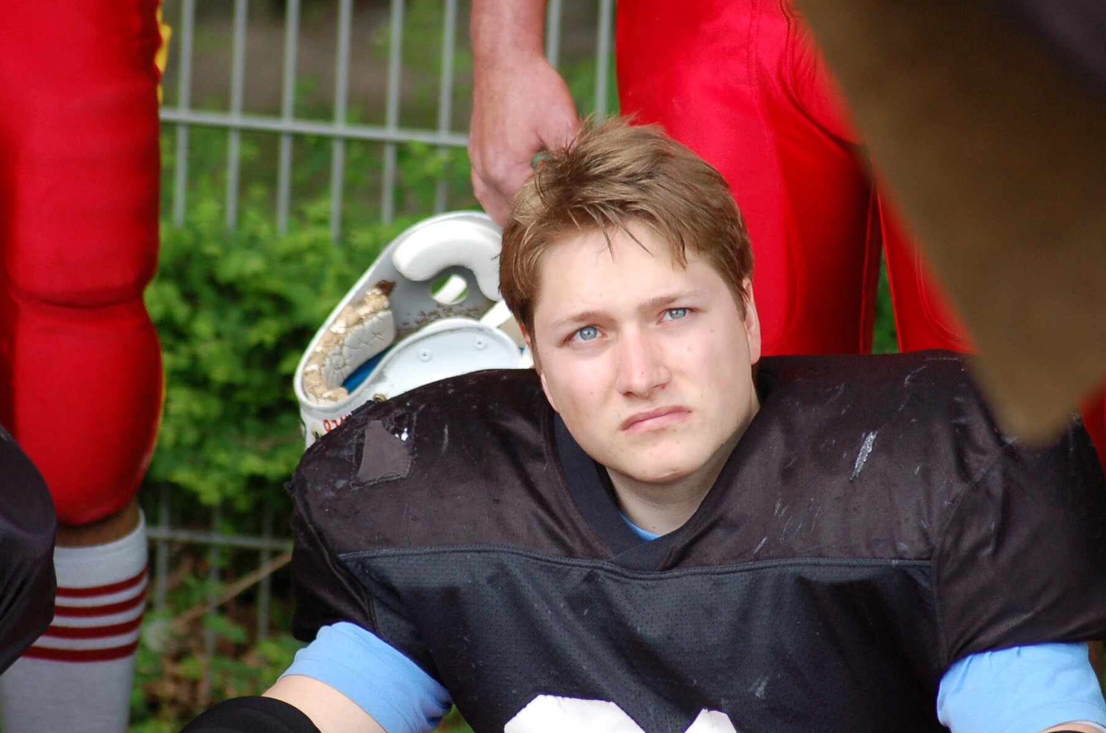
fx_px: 9628
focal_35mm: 314
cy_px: 364
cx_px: 608
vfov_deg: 4.4
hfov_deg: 6.6
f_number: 4.8
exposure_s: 1/500
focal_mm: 170
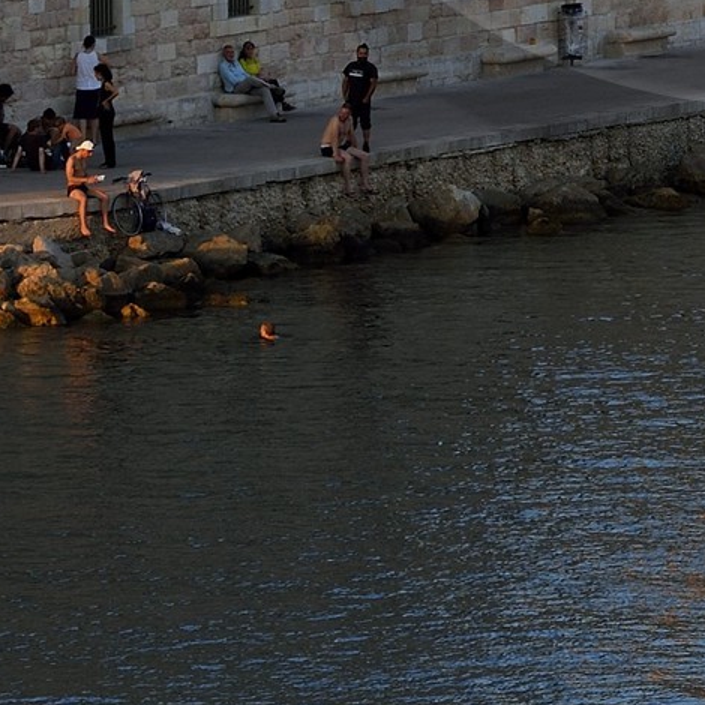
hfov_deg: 2.7
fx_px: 15000
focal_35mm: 651
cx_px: 790
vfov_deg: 2.7
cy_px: -513
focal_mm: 150
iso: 200
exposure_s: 1/320
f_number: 5.6
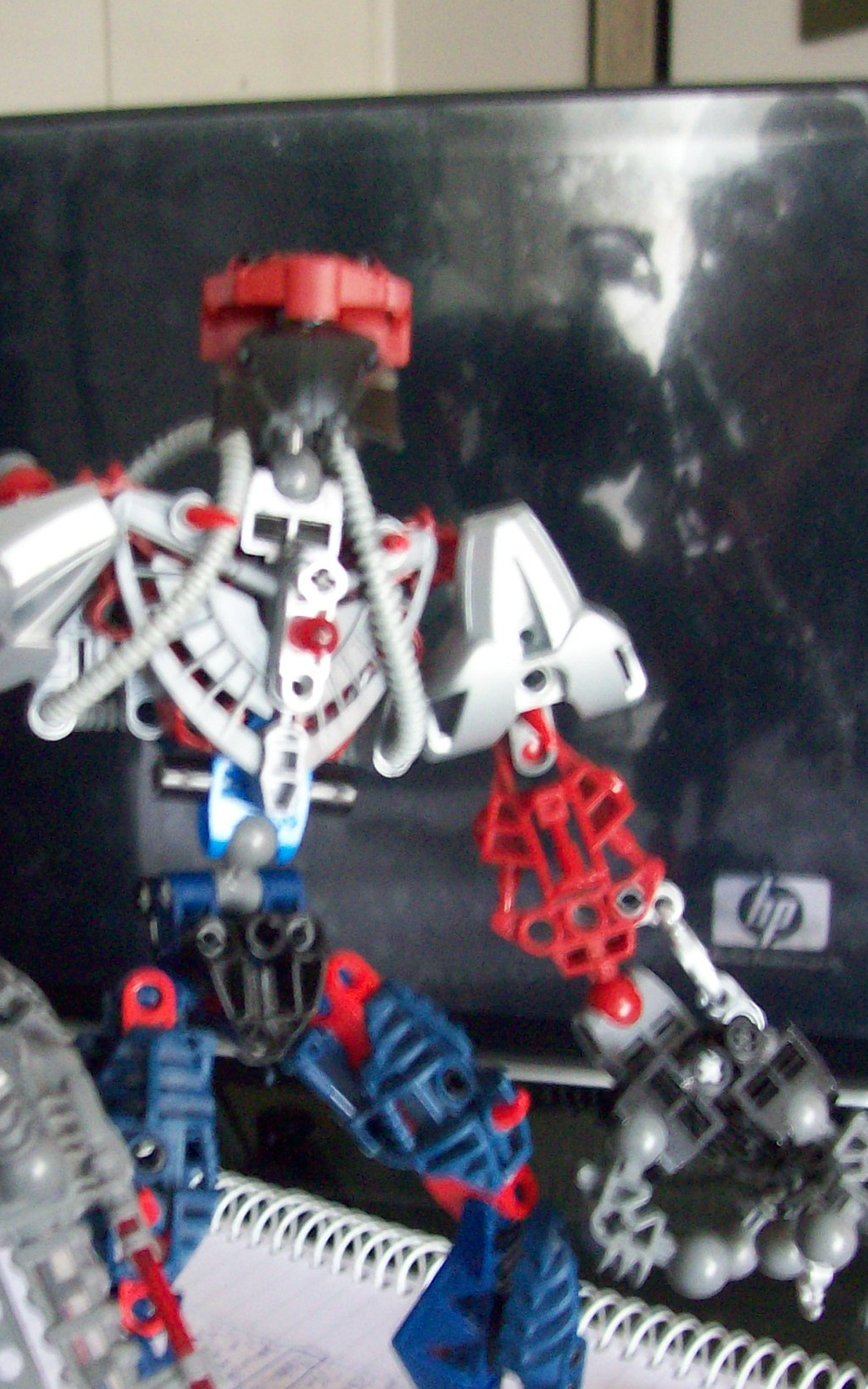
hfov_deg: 23.8
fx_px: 2043
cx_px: 244
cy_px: 875
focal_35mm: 54
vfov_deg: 37.3
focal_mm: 6
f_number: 2.7
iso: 160
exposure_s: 1/8
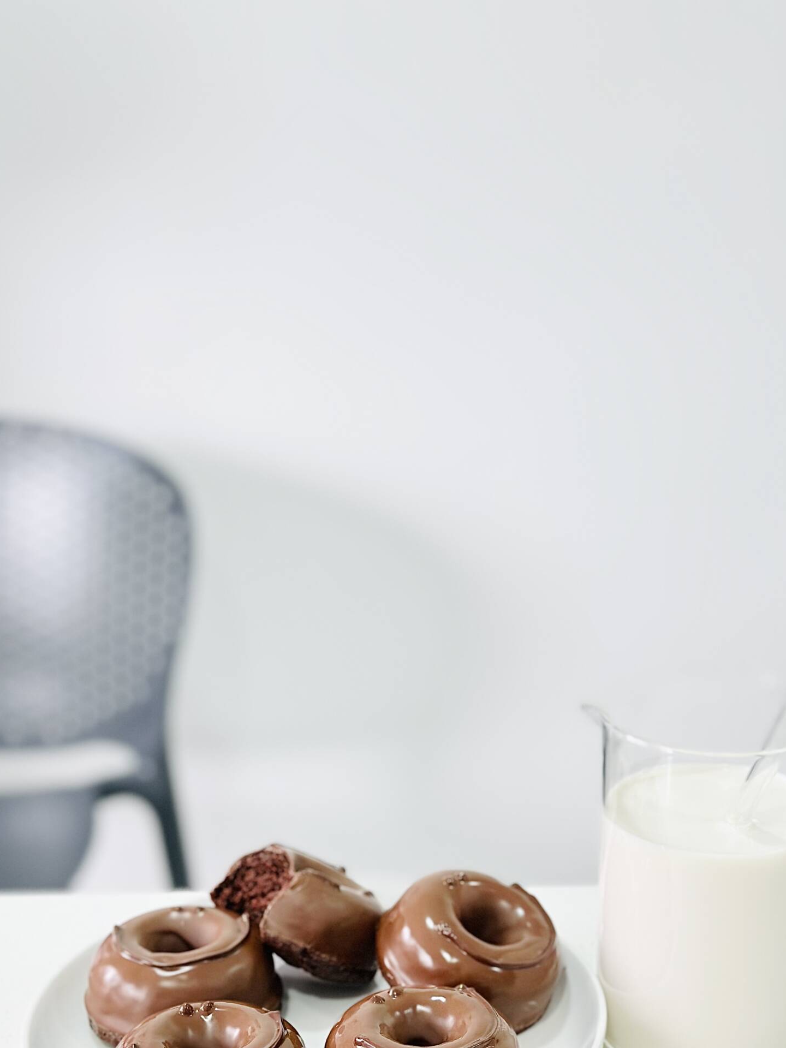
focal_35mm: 64
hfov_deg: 22.9
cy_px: 681
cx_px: 477
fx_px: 1938
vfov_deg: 30.1
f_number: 1.78
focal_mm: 6.86
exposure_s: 1/60
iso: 125
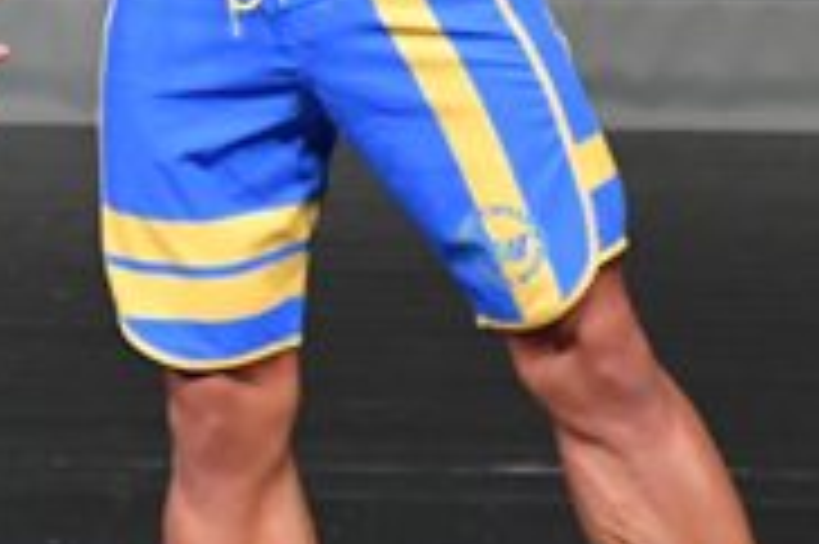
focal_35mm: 1599
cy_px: -99
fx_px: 36344
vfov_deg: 0.9
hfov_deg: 1.3
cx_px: -443
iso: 4000
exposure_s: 1/400
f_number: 5.6
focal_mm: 250
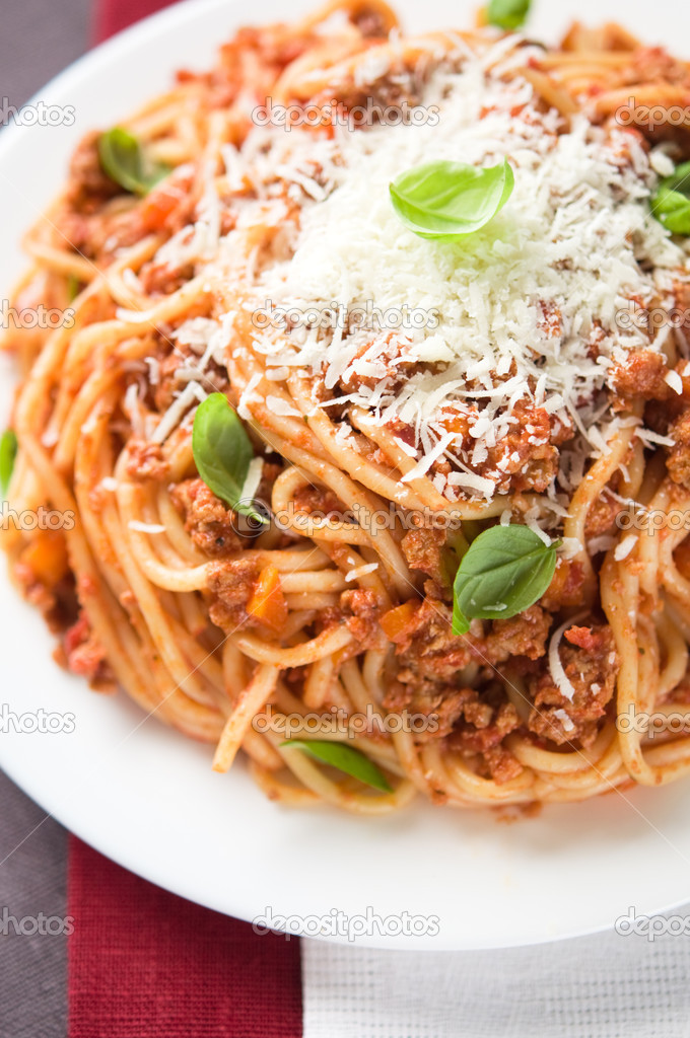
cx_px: 345
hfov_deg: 15.1
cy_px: 519
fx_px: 2594
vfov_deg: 22.6
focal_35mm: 90
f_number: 3
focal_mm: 60
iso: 100
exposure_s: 1/125
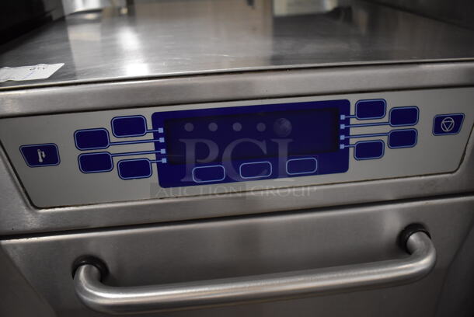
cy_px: 158
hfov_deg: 61.9
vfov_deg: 43.7
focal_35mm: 30
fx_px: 395
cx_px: 237
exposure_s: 1/30
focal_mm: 20
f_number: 3.5
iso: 2200
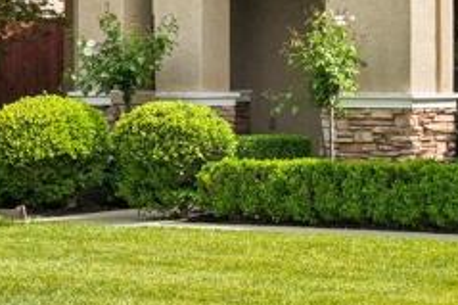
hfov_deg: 10.7
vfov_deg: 7.6
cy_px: 49
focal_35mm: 179
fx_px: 2277
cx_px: 862
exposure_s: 1/400
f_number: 9
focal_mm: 28.5
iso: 400
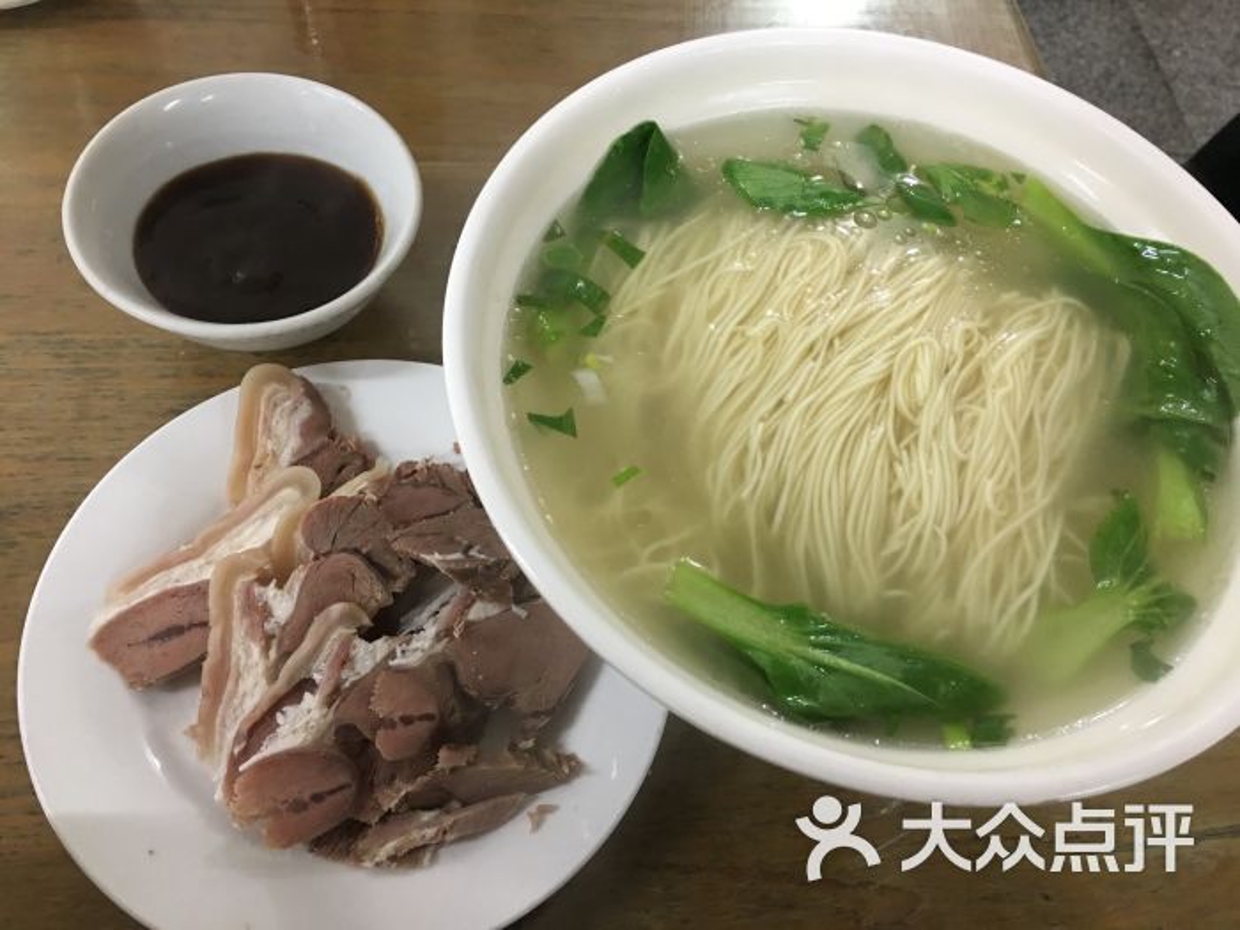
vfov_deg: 48.2
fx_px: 1039
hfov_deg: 61.7
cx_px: 620
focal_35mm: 29
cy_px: 465
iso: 80
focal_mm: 4.15
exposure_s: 1/17
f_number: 2.2
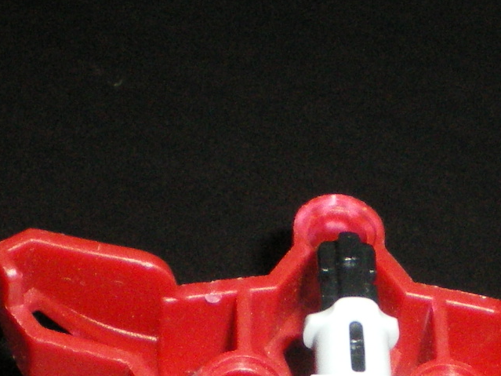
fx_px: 1982
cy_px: 531
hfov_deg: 14.3
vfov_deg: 10.5
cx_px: 449
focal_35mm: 137
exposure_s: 1/50
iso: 400
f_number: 4.6
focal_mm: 6.3
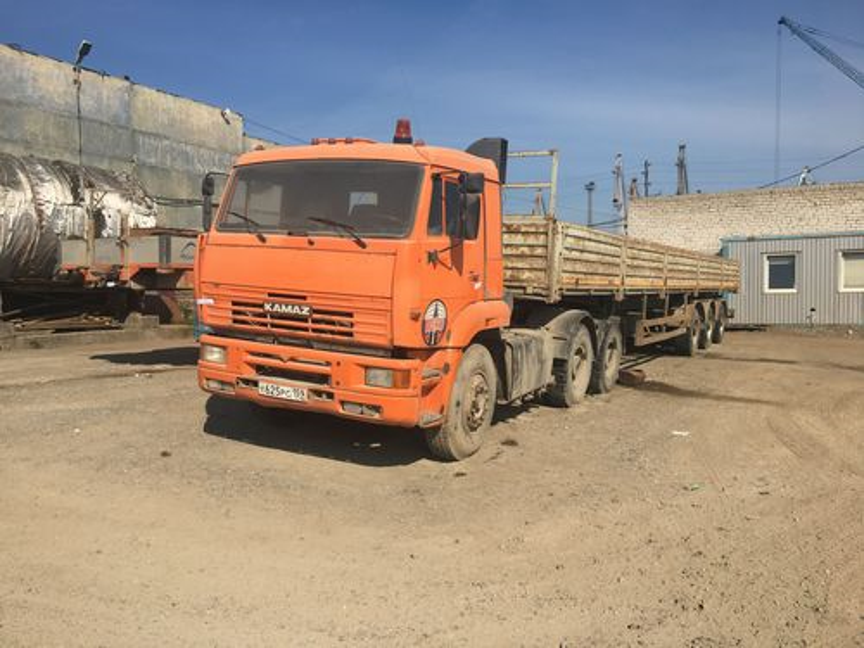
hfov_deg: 61.7
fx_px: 724
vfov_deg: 48.2
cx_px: 432
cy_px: 324
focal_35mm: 29
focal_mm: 4.15
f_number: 2.2
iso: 25
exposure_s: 1/2137
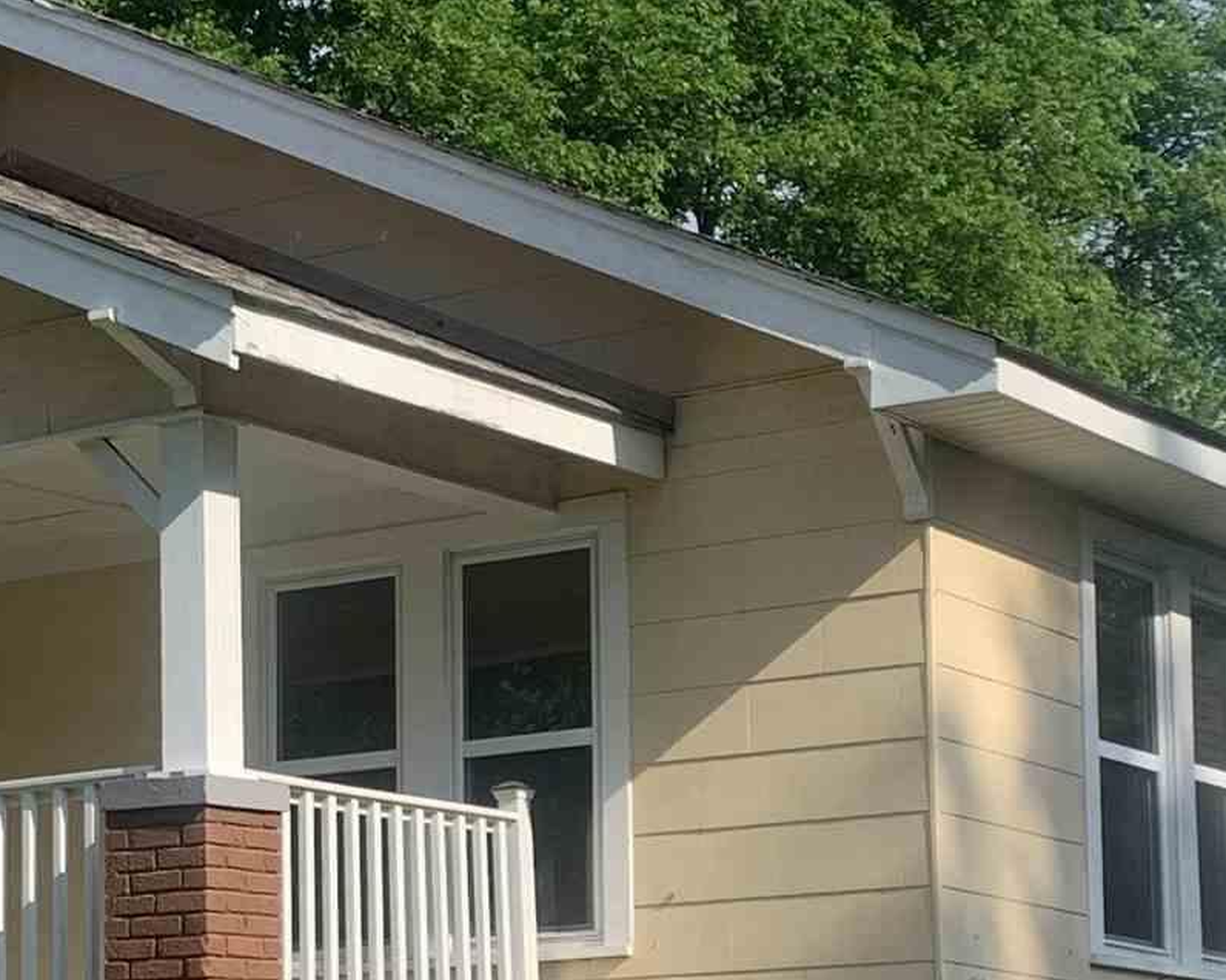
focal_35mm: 98
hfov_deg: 19.5
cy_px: 835
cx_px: 363
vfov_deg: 15.6
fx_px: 3554
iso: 25
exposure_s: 1/1748
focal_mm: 4.25
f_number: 1.8
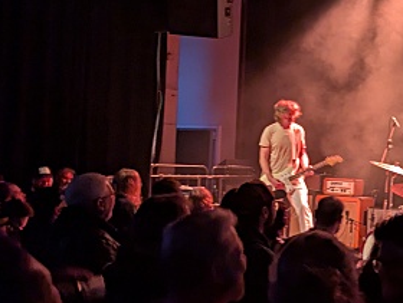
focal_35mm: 57
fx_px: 665
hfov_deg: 30.0
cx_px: 451
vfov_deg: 25.7
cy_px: 158
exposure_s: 1/16.7
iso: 391
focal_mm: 5.43
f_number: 1.89
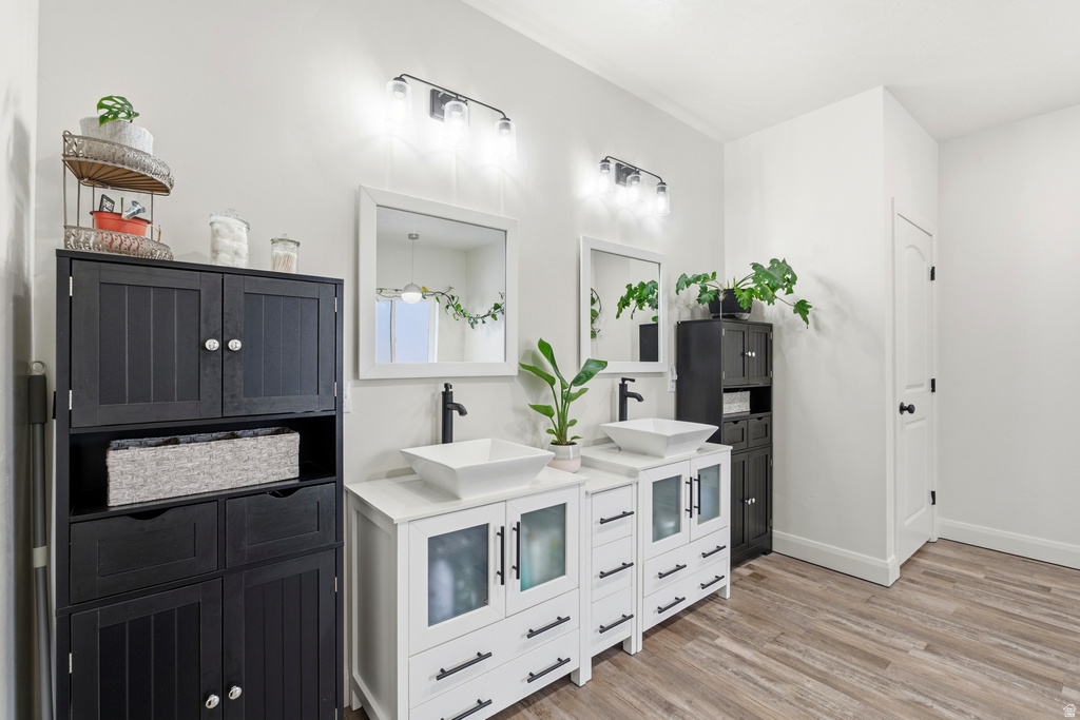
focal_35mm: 16
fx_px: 480
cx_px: 540
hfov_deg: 96.7
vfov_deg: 73.8
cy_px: 360
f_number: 7.1
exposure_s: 1/40
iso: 100
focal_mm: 16
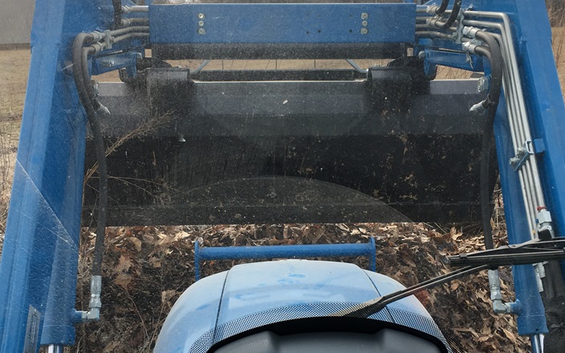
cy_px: 197
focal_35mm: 44
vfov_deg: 29.2
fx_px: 678
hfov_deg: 45.3
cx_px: 289
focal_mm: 4.15
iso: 25
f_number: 2.2
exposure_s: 1/582
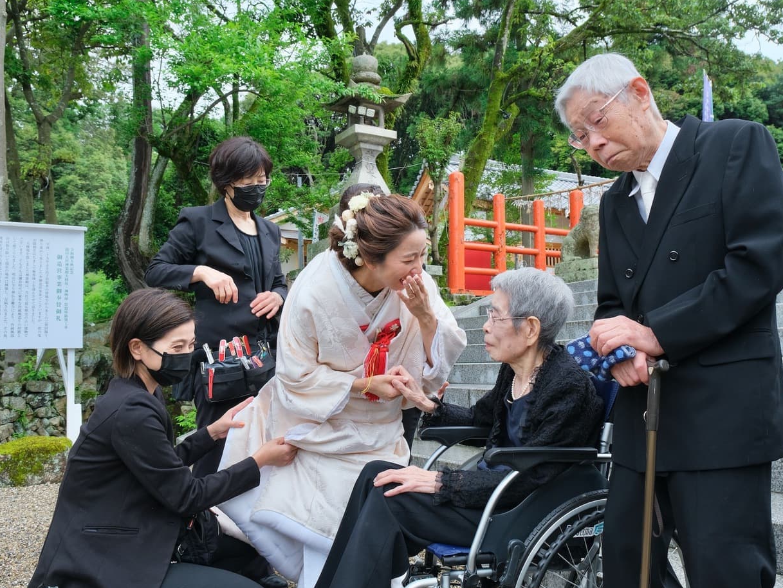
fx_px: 747
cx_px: 430
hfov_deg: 55.3
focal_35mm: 33
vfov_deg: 43.0
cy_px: 296
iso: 800
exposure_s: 1/250
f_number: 7.1
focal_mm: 19.2
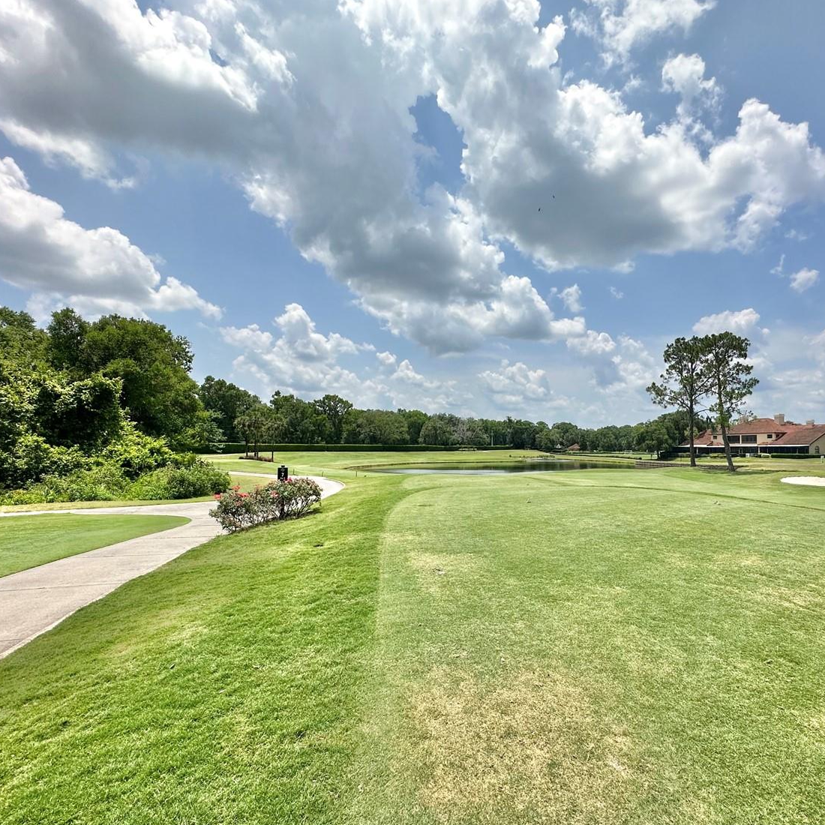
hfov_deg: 80.2
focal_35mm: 18
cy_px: 436
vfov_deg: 80.6
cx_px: 472
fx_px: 485
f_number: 2.2
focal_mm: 2.22
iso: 50
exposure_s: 1/3300
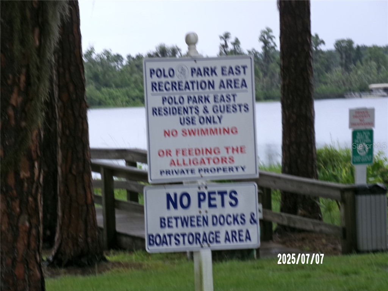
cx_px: 194
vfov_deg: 6.7
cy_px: 146
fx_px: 2500
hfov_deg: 8.9
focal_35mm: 223
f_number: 5.9
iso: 100
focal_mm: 40.1
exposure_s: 1/150
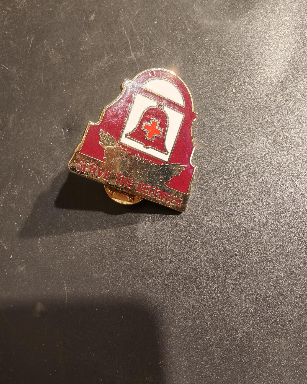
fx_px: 273
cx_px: 153
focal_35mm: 24
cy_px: 203
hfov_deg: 58.8
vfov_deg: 70.2
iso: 250
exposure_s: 1/50
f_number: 2
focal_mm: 2.32
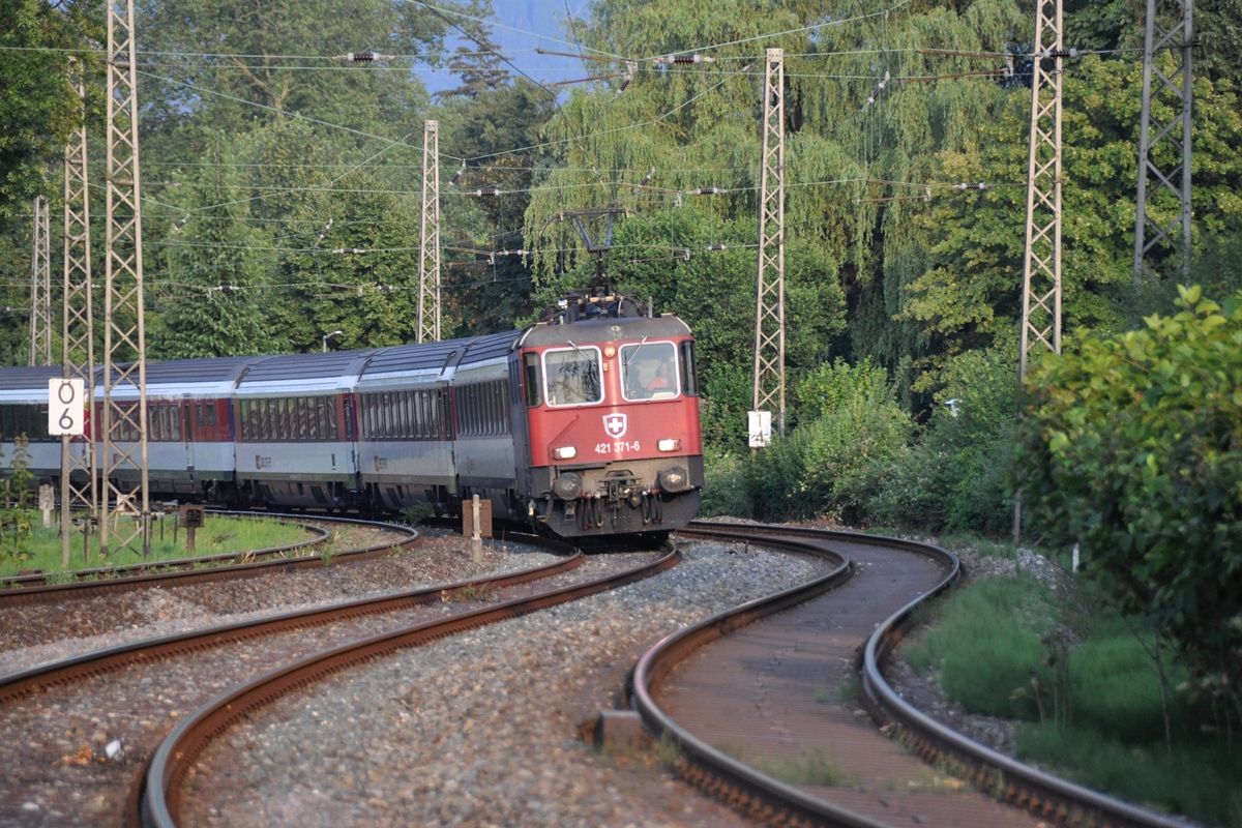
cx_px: 621
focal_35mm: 300
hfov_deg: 6.9
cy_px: 414
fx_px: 10349
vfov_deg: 4.6
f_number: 5.6
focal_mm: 200
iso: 900
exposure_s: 1/500
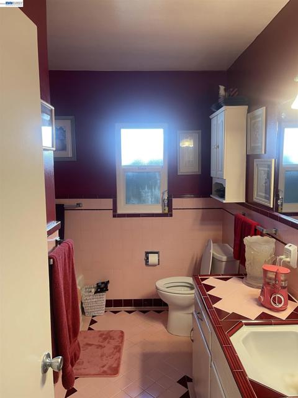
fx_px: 287
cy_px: 199
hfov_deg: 54.9
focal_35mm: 25
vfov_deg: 69.4
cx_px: 149
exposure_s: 1/60
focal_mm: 5.1
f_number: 1.6
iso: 80
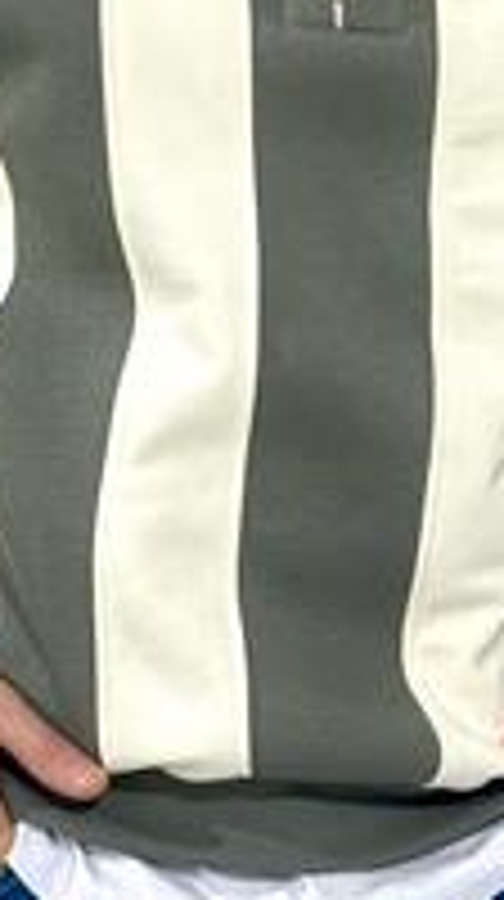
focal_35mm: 122
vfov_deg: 17.4
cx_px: 297
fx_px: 2908
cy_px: 140
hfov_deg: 9.9
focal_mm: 6.76
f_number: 1.78
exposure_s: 1/100
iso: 64
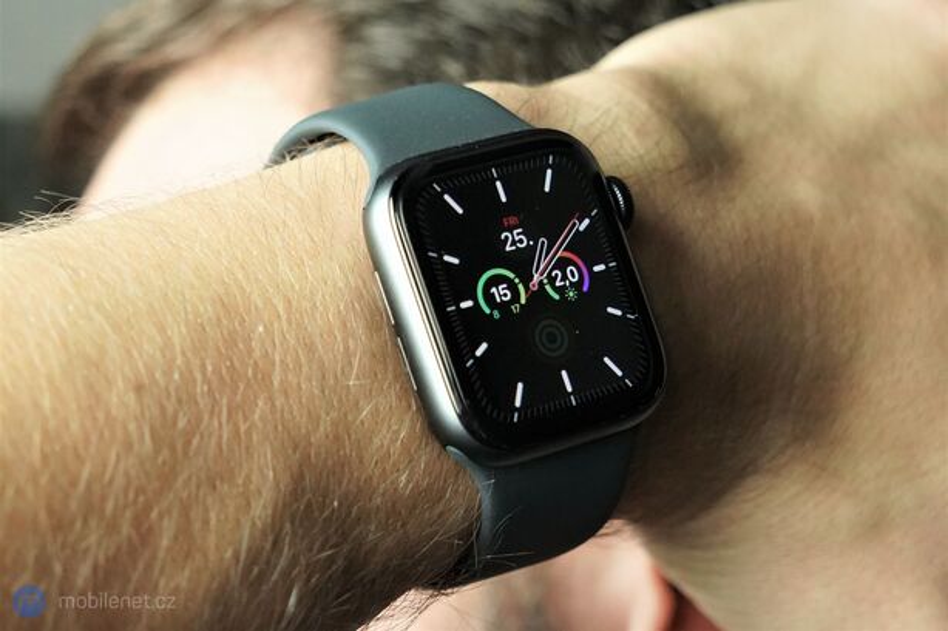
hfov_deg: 42.8
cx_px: 474
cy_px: 316
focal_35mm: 46
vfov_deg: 29.2
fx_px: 1211
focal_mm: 46
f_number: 6.3
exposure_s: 1/320
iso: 6400
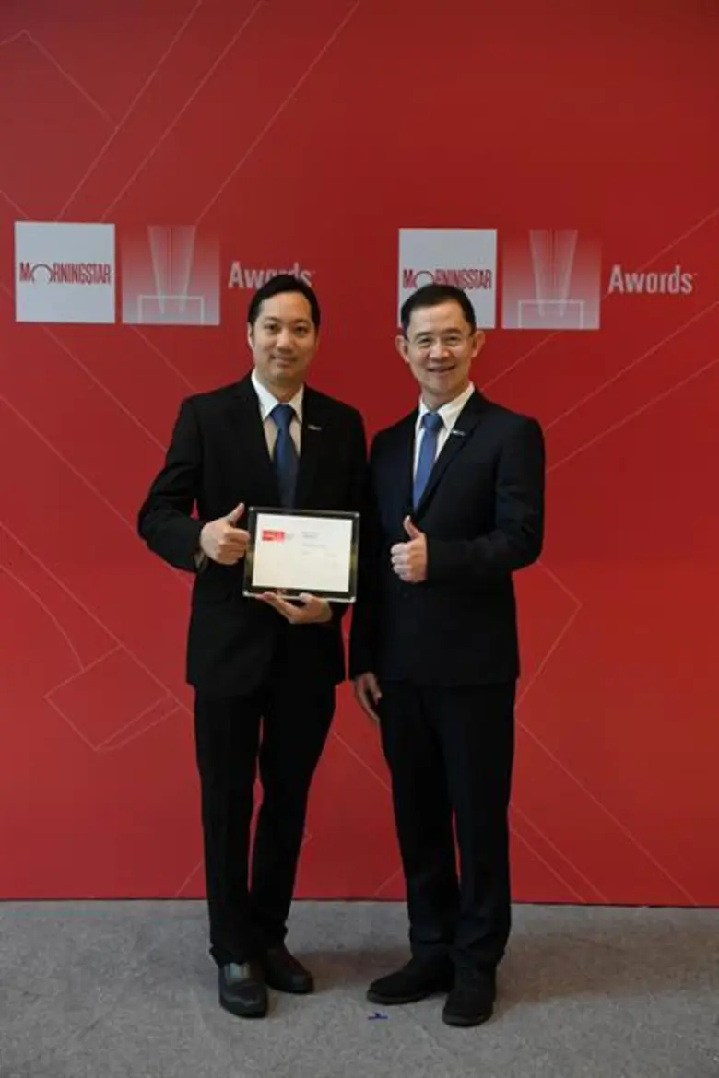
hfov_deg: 27.0
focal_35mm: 50
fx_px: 1498
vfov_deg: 39.6
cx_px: 360
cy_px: 539
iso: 2000
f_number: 4.5
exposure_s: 1/125
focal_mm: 50
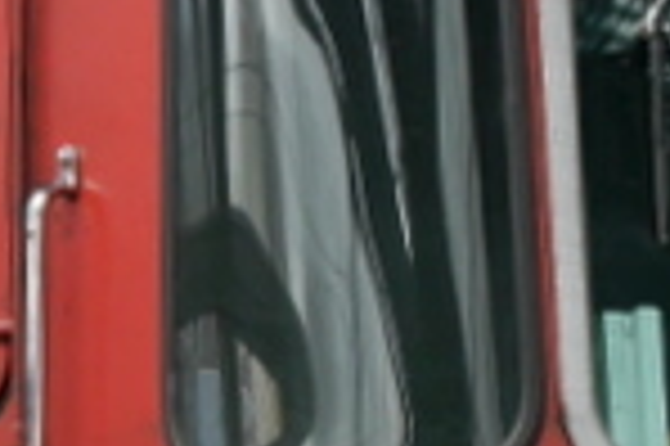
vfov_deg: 5.9
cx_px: 495
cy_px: 719
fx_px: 4276
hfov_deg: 8.9
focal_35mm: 230
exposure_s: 1/60
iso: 160
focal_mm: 15
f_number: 3.6
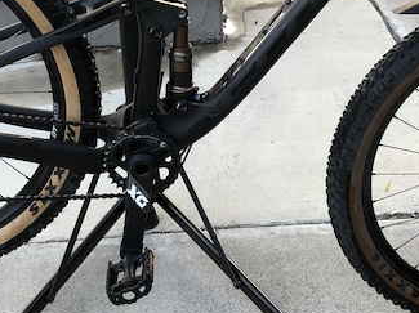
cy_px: 68
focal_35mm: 69
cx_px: 199
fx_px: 834
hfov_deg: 28.2
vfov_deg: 21.0
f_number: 1.8
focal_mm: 4
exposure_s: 1/120
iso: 40
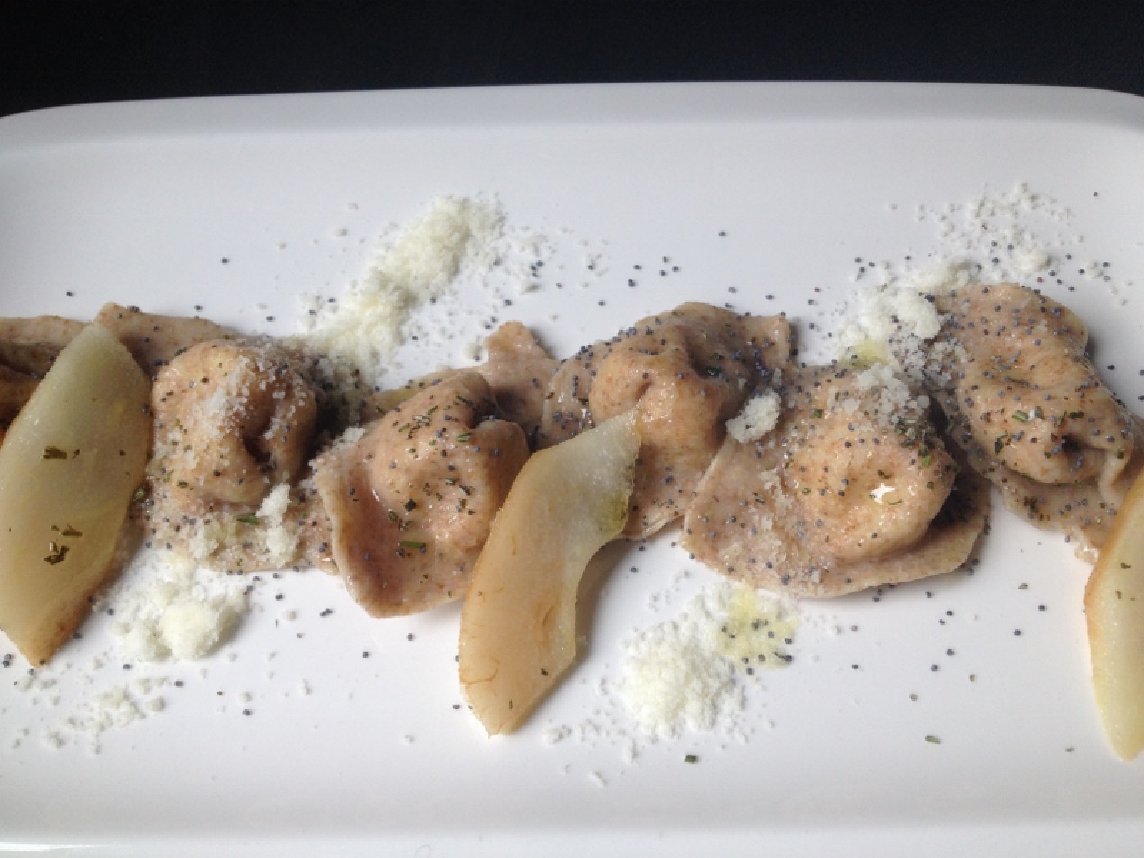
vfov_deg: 40.7
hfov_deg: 52.6
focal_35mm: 35
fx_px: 1157
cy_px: 429
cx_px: 572
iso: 64
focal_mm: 4.28
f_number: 2.4
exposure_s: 1/120
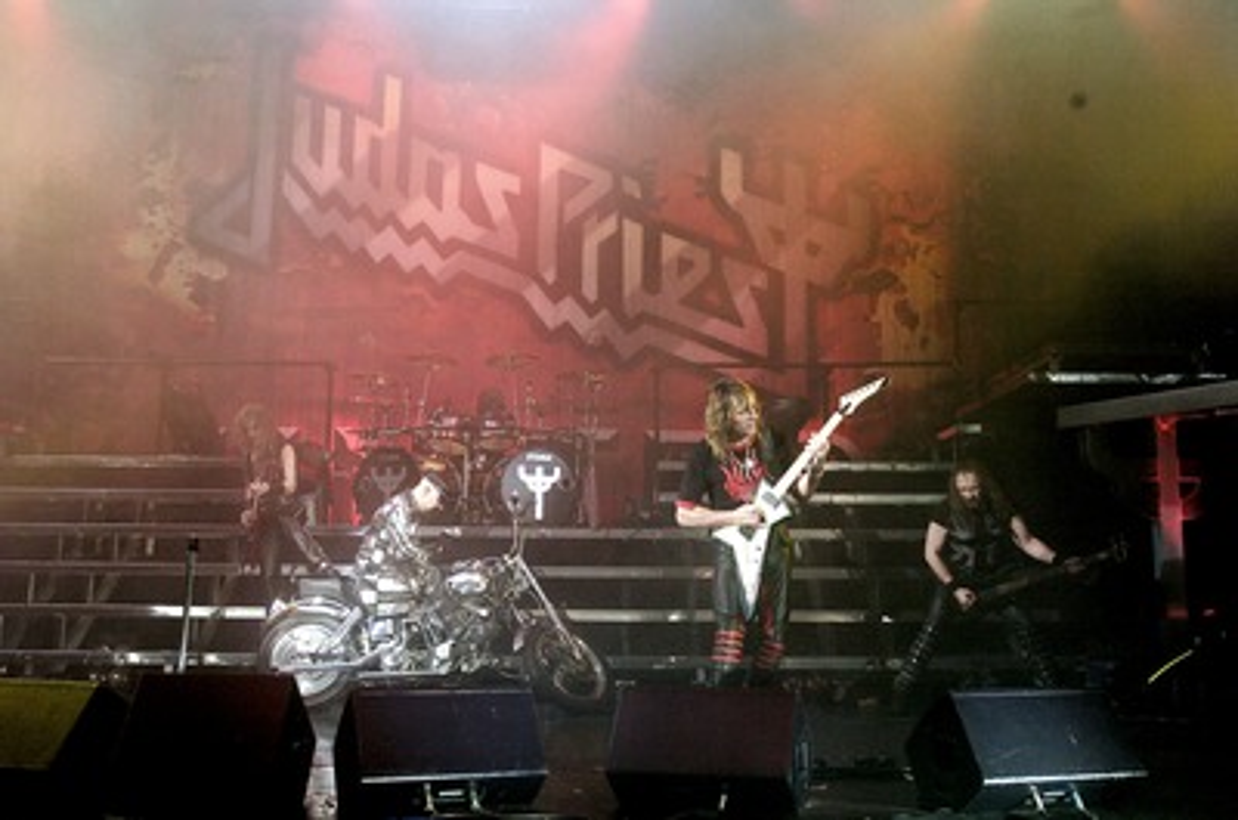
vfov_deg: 39.8
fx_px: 1133
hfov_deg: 57.3
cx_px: 619
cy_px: 410
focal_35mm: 33
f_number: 6.3
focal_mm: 22
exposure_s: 1/160
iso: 800
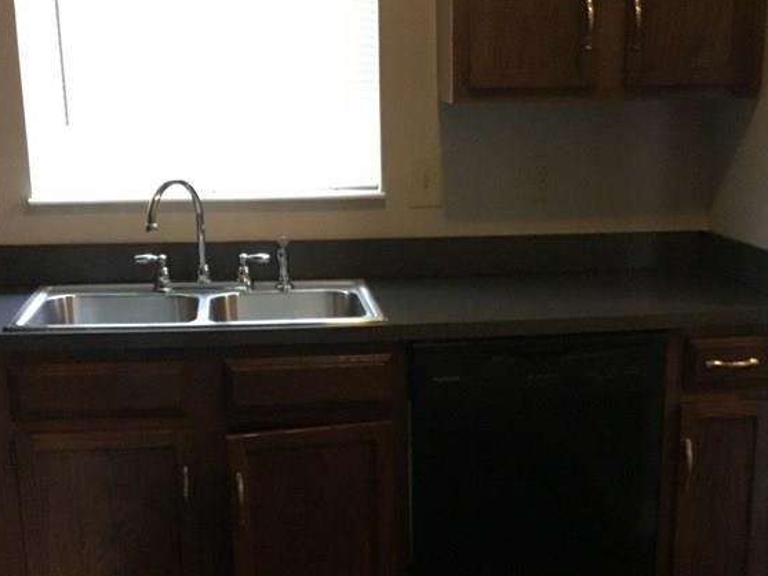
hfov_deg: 33.7
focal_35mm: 57
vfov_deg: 25.2
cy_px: 475
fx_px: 1265
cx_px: 426
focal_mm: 3.3
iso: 400
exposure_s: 1/15
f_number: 2.4
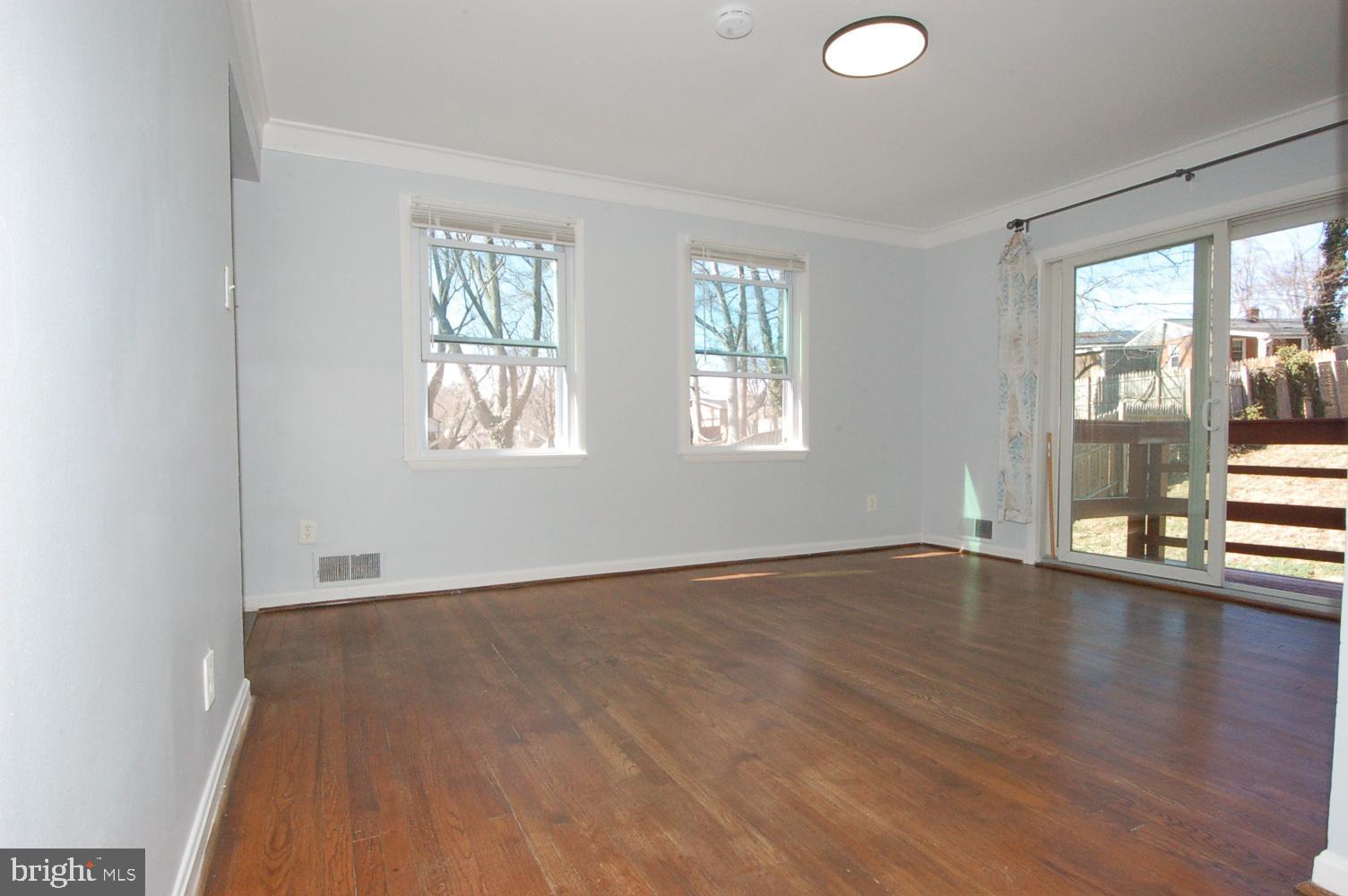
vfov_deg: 67.3
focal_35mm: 18
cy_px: 448
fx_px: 673
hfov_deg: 90.1
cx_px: 674
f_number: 18
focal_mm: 12
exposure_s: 1/60
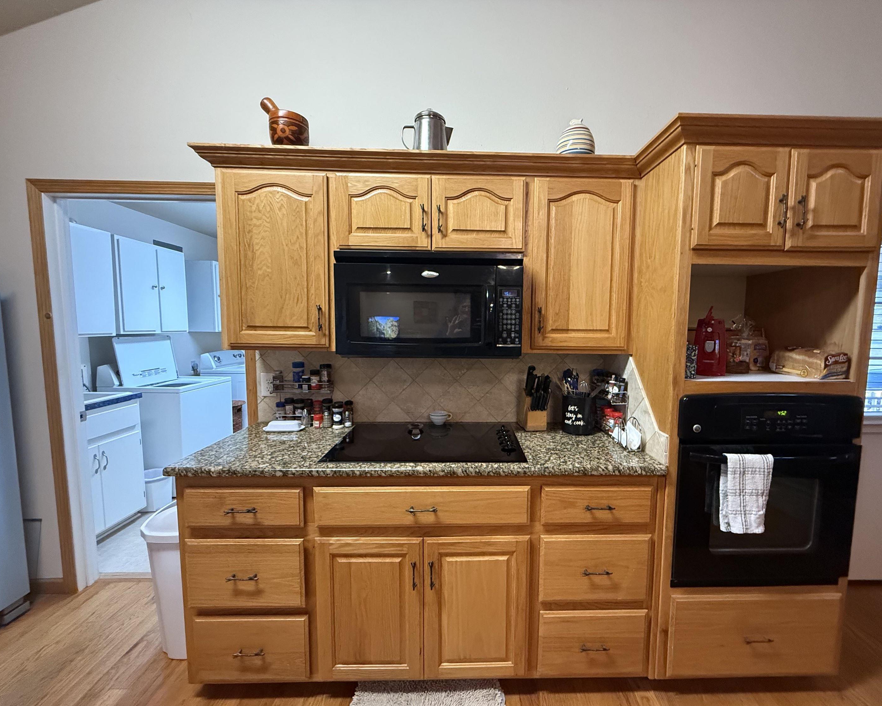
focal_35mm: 15
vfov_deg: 84.0
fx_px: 392
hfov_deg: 96.6
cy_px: 358
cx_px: 477
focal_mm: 2.22
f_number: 2.2
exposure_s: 1/60
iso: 640
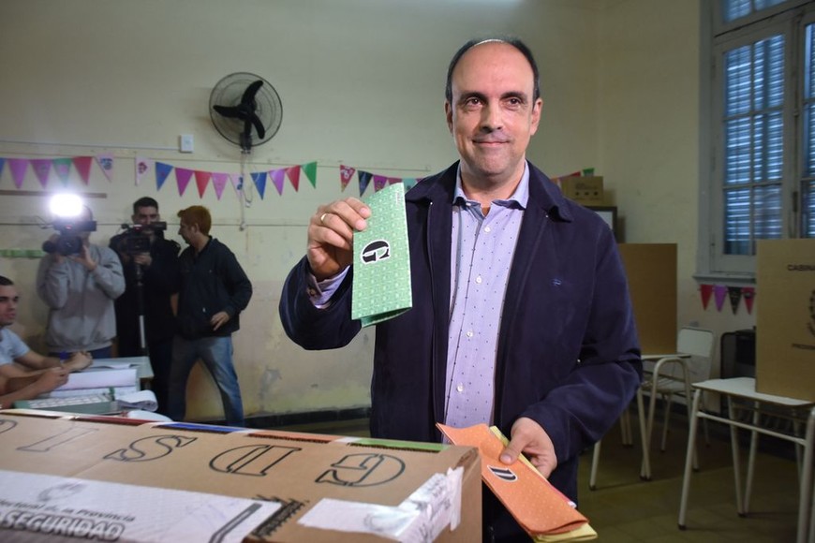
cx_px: 408
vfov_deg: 40.0
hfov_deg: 57.2
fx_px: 747
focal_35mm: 33
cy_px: 272
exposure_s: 1/100
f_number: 3.5
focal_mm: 22
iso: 1000
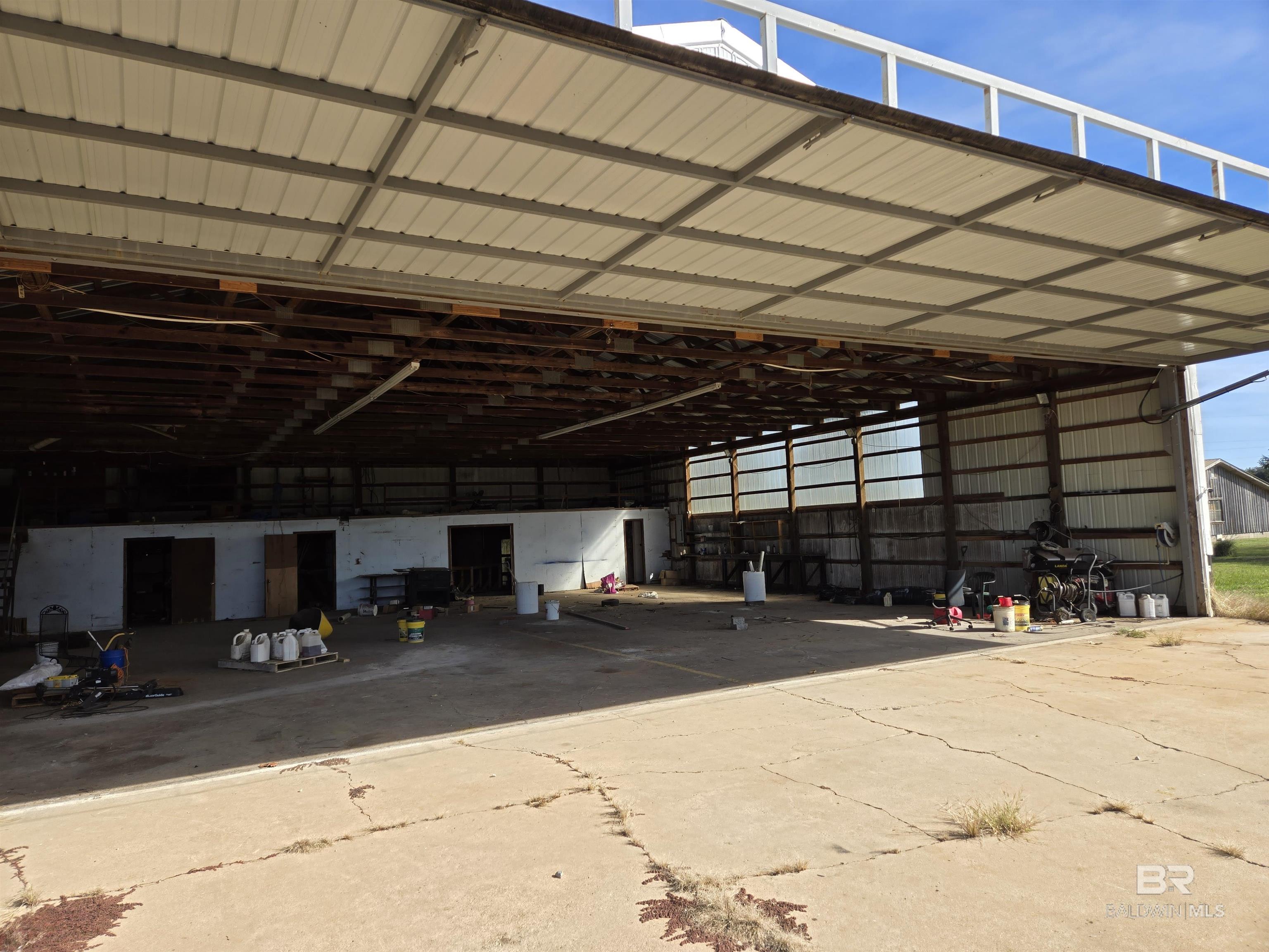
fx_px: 843
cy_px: 476
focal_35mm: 23
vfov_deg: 58.9
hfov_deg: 73.9
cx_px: 634
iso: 25
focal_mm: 5.4
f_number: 1.8
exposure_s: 1/1027
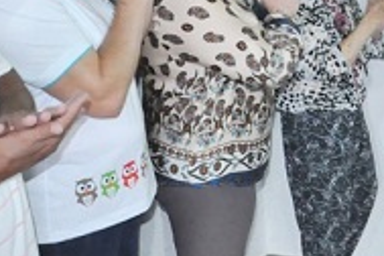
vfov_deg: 7.2
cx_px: 410
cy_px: -8
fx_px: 2027
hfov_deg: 10.7
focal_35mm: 190
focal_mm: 40
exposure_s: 1/60
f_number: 5.6
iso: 3200
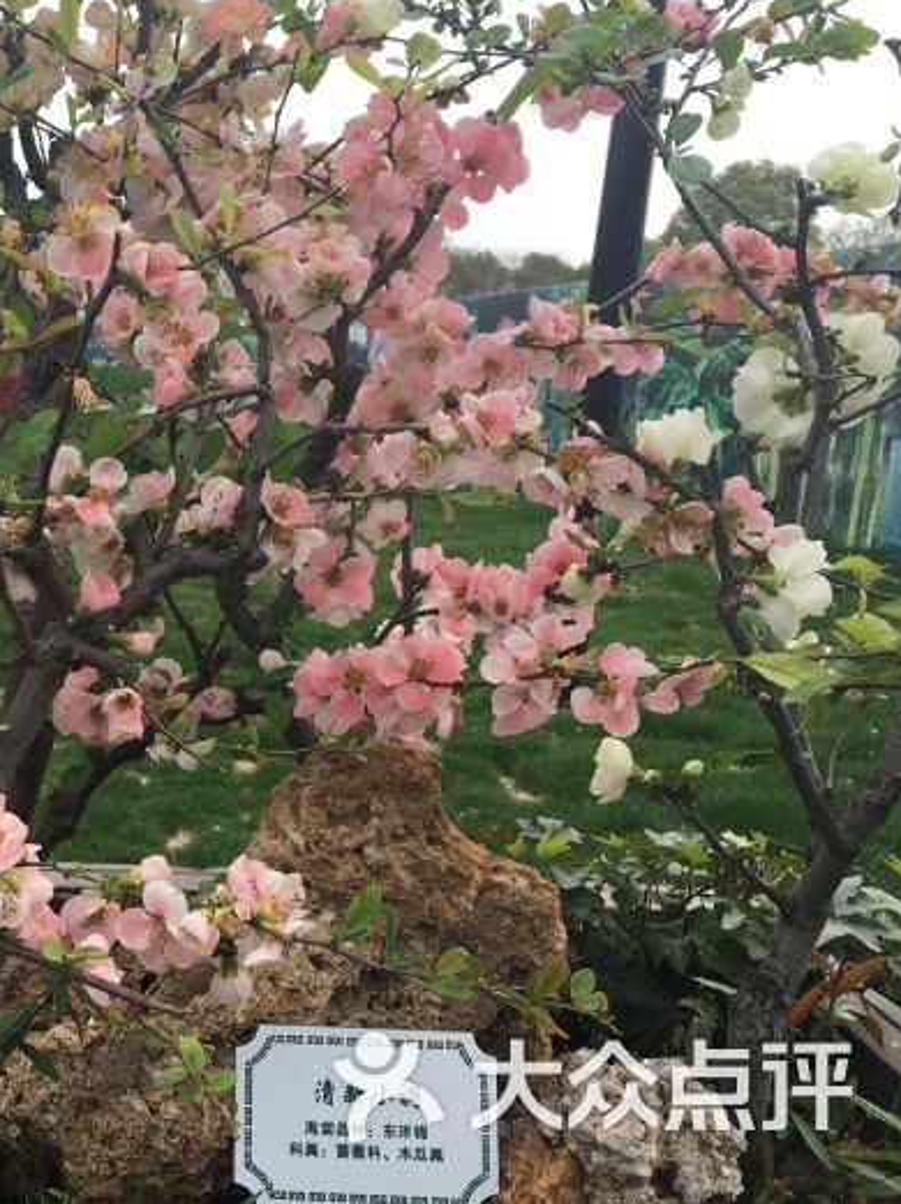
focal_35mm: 39
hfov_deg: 34.8
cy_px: 600
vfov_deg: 47.9
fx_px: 1355
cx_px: 104
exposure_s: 1/754
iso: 25
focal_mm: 4.15
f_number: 2.2
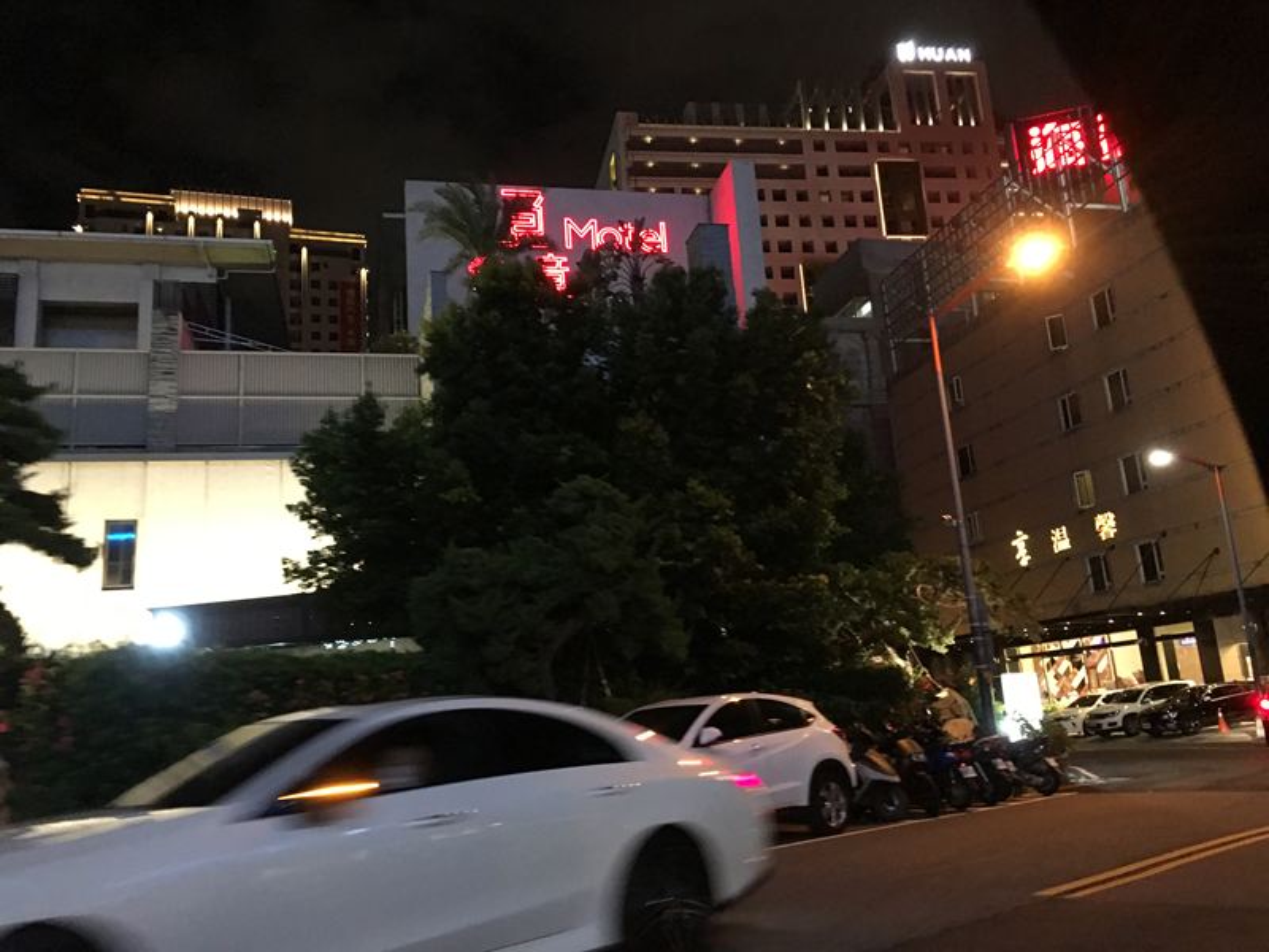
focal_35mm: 29
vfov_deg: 48.2
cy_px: 476
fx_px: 1063
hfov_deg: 61.7
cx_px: 634
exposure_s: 1/4
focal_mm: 4.15
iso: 80
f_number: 2.2
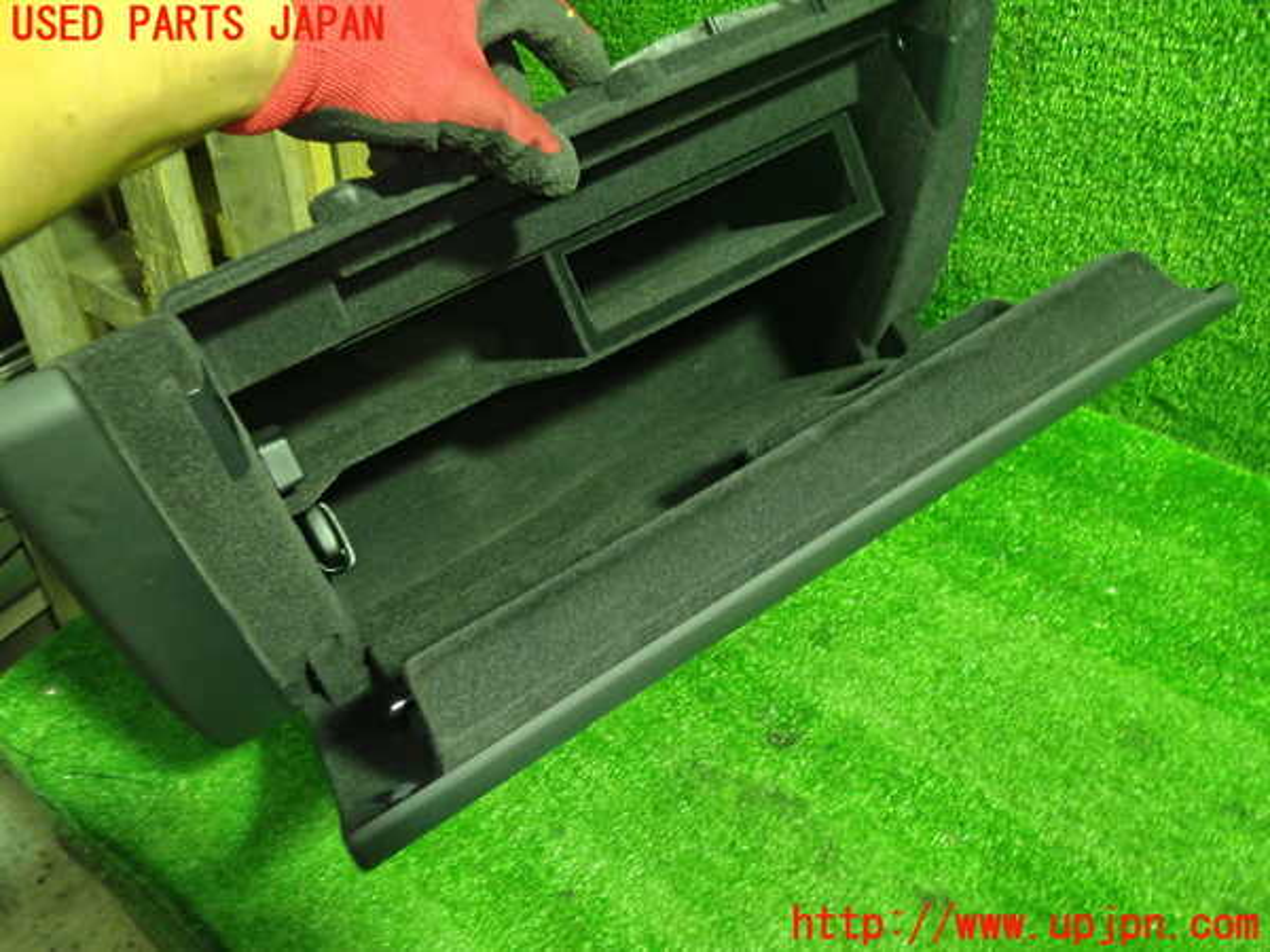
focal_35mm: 30
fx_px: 1101
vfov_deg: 46.8
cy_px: 476
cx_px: 635
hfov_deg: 60.0
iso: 800
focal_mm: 5.4
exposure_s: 1/30
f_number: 2.3
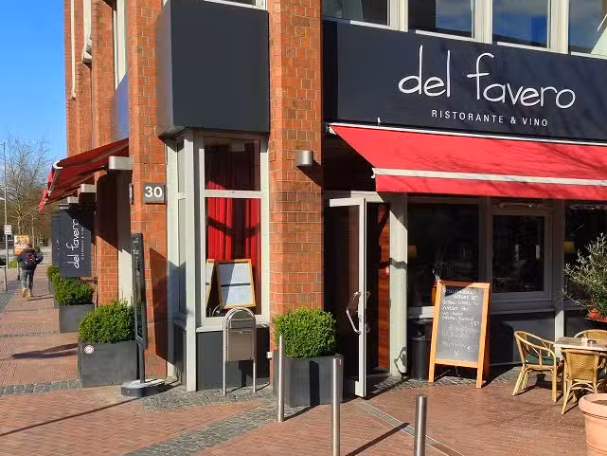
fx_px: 737
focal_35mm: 42
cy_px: 263
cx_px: 379
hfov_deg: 44.4
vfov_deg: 34.3
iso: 50
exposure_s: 1/1085
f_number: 2.4
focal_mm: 4.13
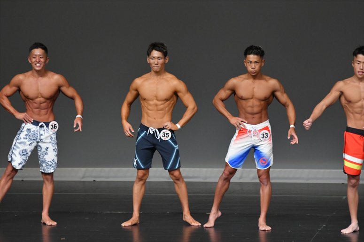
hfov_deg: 6.0
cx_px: 182
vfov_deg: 4.0
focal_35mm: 345
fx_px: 3487
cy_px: 121
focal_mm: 230
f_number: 5.6
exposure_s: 1/400
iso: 4000
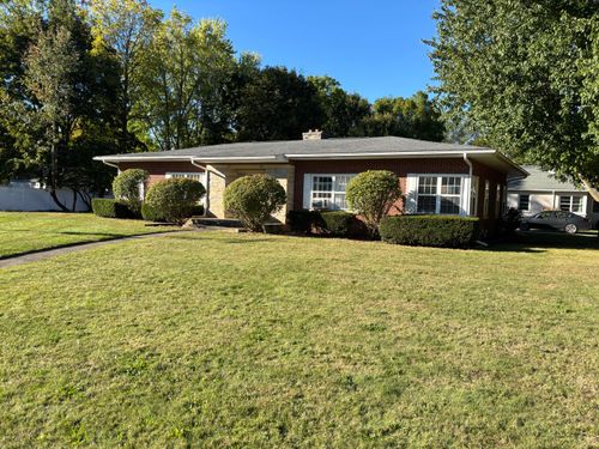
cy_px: 224
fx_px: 450
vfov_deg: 53.1
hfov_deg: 67.3
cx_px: 300
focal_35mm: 26
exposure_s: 1/1220
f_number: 1.6
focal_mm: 5.96
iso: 50
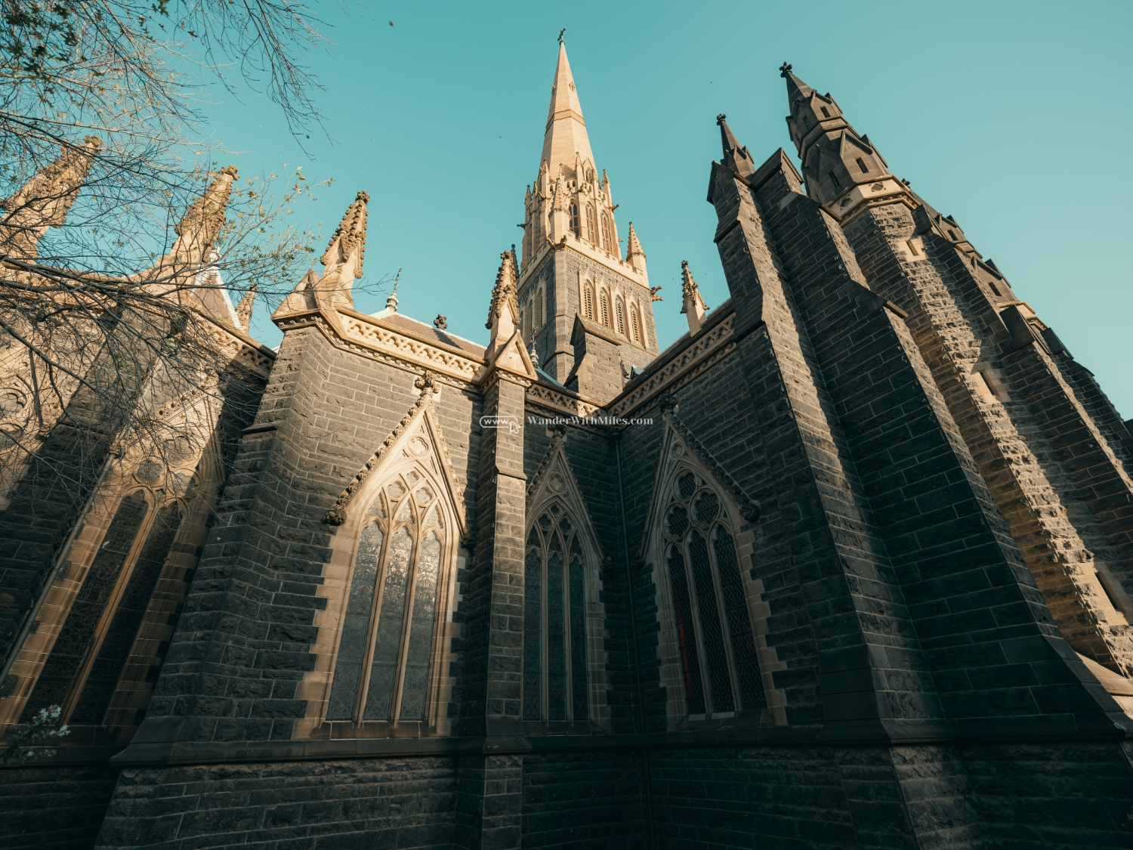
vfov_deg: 78.1
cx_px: 566
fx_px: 524
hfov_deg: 94.5
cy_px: 425
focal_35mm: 16
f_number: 4
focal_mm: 20
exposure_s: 1/220
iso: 200
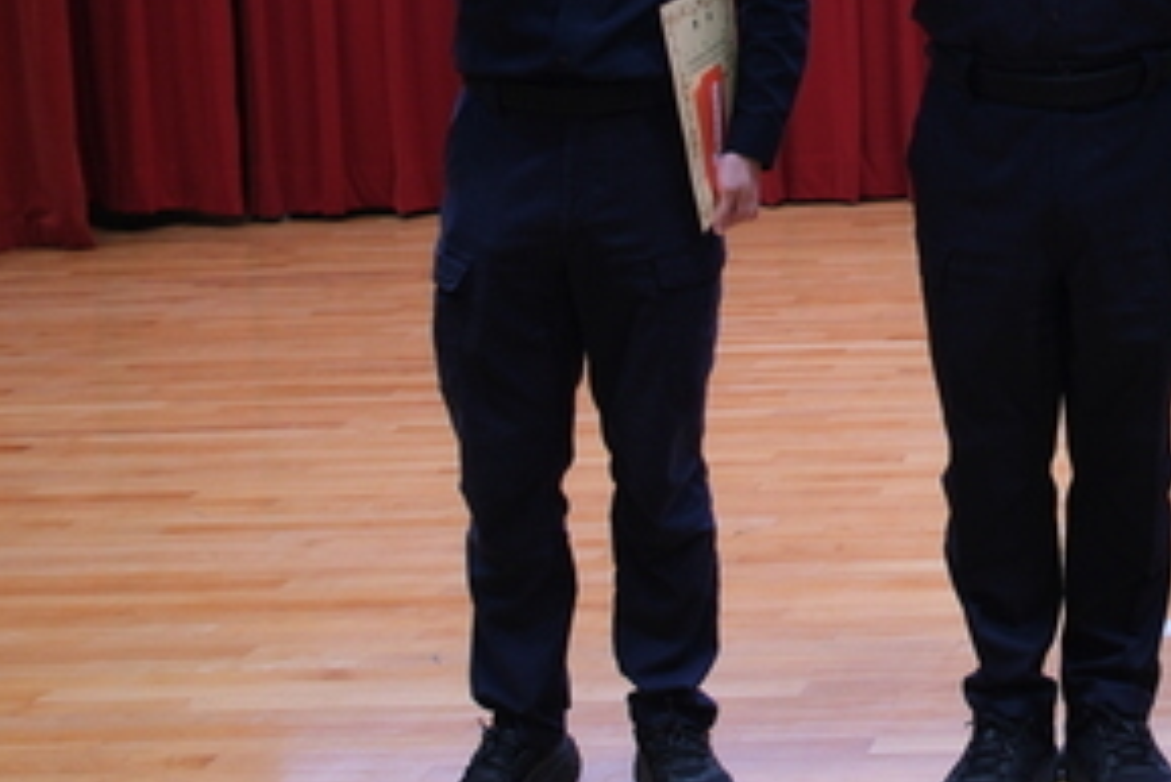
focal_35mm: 80
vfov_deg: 16.7
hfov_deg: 24.0
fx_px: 2603
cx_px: 1240
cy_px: -30
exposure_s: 1/100
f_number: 2.8
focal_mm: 21.7
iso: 500
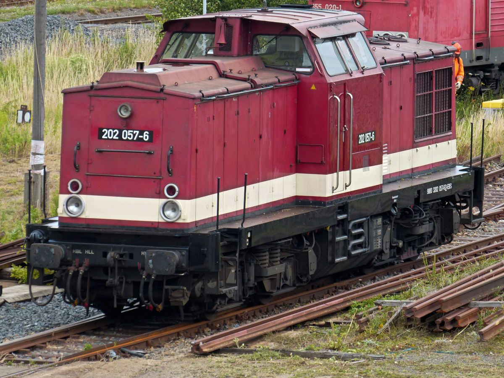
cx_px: 252
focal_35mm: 332
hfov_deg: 6.0
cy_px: 189
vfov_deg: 4.5
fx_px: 4834
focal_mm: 59.7
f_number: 4.1
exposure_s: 1/250
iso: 100
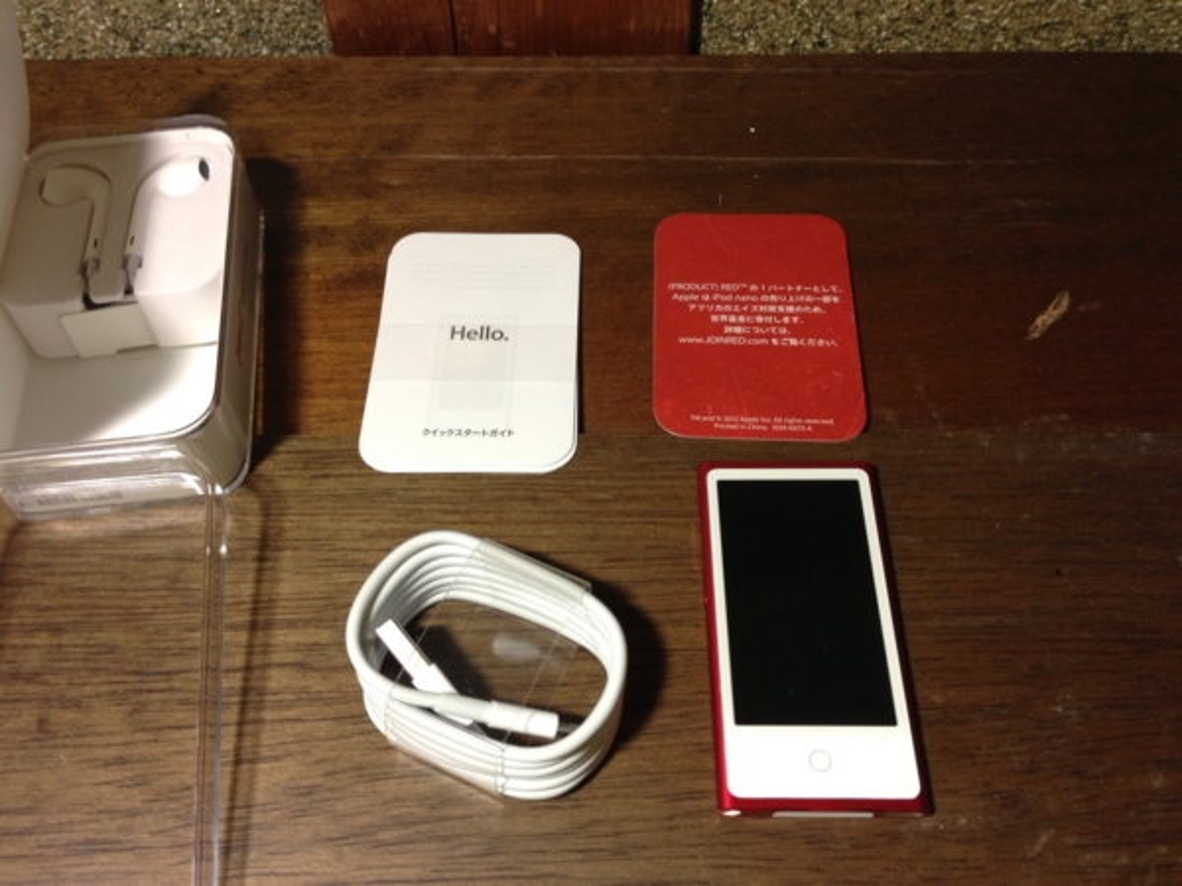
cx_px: 591
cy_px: 443
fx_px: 1127
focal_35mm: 33
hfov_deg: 55.4
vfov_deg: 42.9
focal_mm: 4.13
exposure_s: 1/20
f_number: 2.4
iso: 125
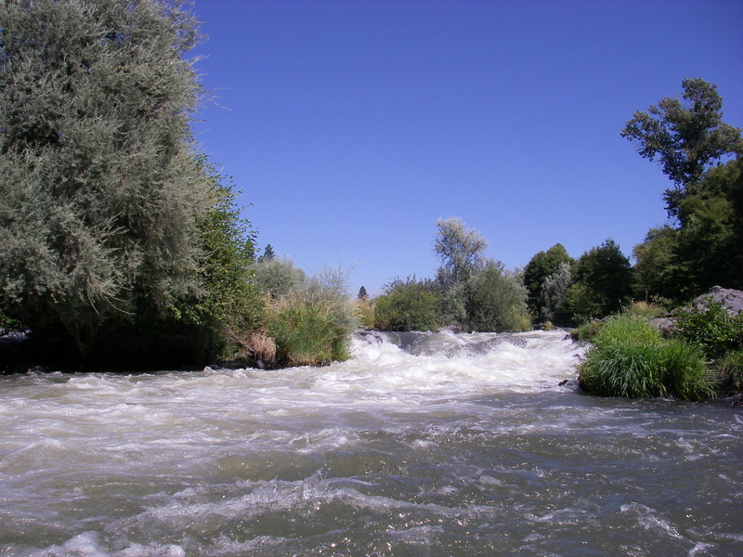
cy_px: 278
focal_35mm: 38
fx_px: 816
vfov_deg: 37.7
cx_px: 372
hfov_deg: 49.0
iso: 64
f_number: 6.6
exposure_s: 1/320
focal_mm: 6.3
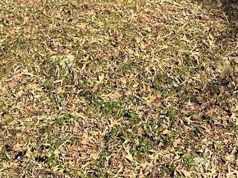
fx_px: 770
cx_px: 126
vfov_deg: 12.7
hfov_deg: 17.6
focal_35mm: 112
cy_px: -70
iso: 80
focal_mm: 6.86
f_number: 1.78
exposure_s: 1/1916
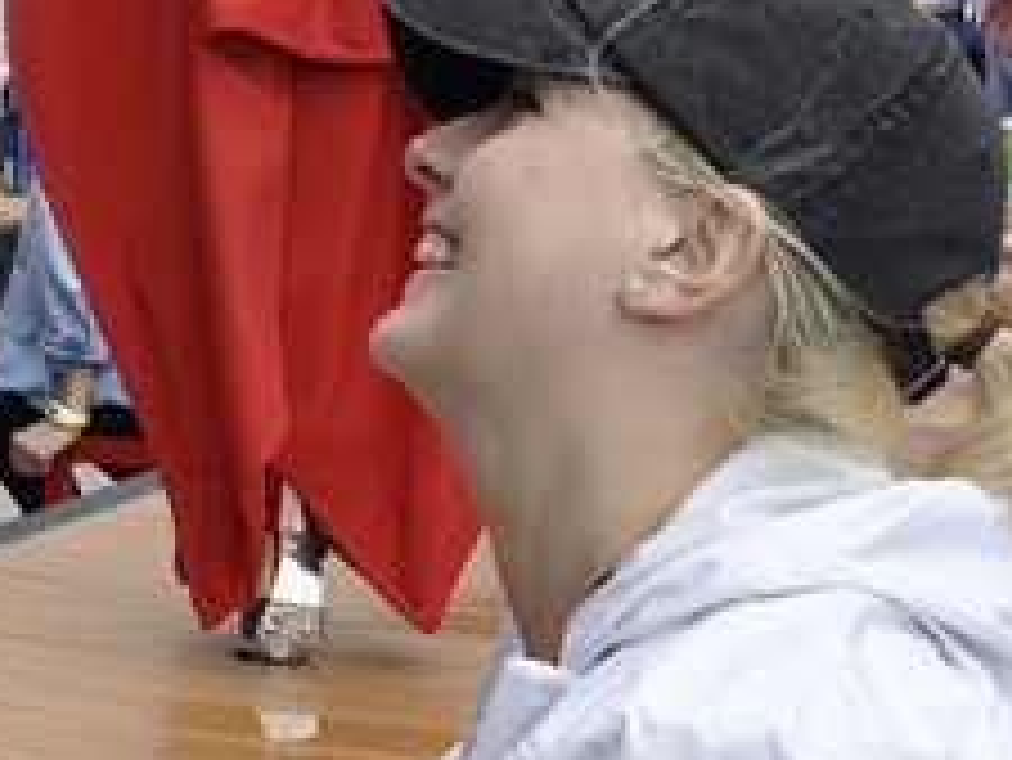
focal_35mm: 115
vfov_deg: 12.8
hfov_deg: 15.9
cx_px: -441
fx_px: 3364
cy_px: 616
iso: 400
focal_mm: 18
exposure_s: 1/100
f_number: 10
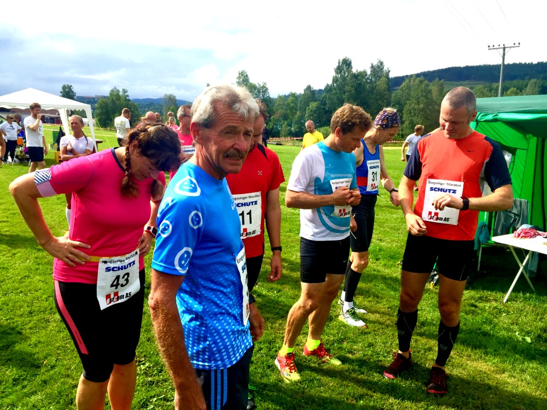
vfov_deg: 48.2
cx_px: 274
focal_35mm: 29
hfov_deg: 61.7
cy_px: 205
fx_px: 458
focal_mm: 4.15
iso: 32
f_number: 2.2
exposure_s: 1/2198
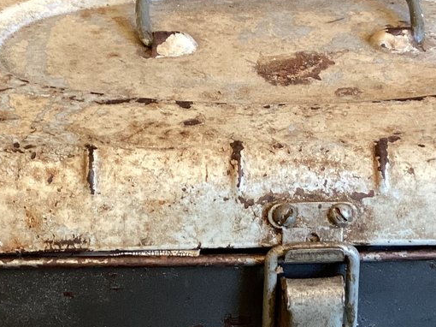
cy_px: 189
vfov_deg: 16.0
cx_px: 279
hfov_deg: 21.3
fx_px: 1158
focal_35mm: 92
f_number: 2.4
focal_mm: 3.3
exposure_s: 1/50
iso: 100
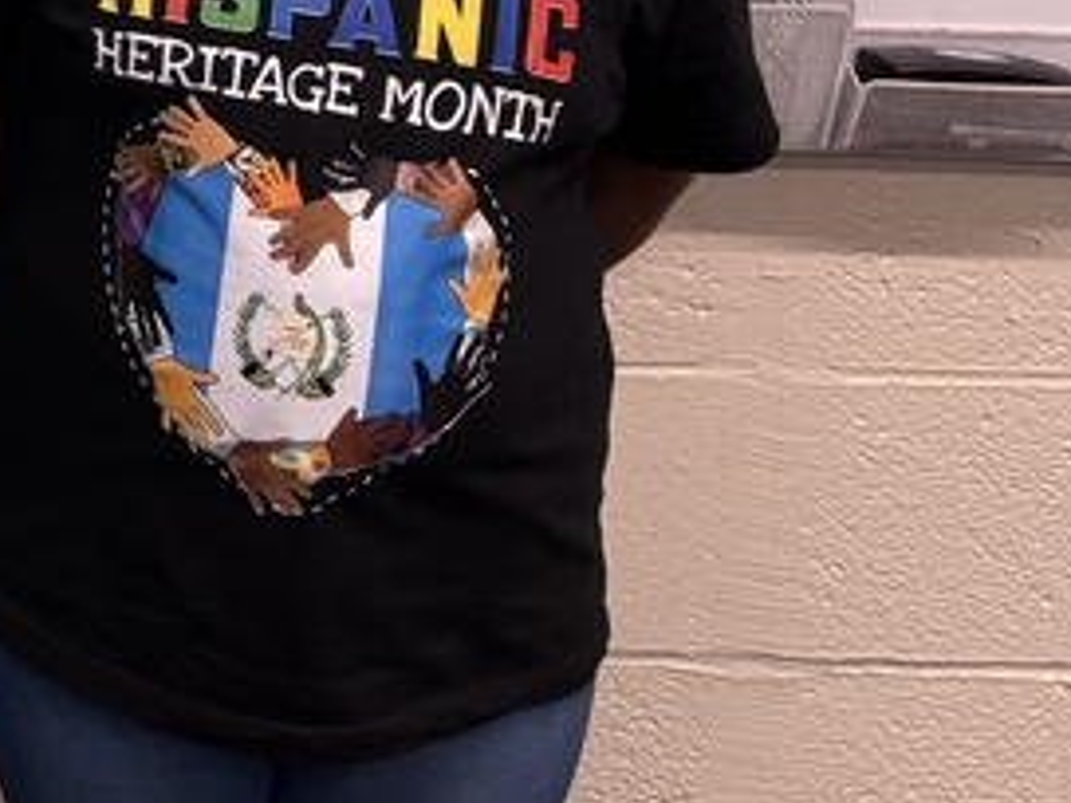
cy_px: -480
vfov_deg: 13.9
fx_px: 3032
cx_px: -791
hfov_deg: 16.9
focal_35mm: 98
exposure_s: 1/120
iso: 125
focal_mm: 5.96
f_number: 1.6
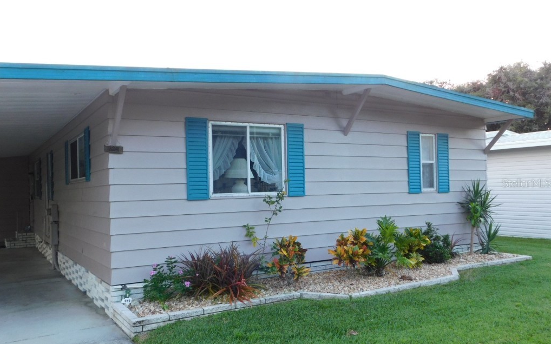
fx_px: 480
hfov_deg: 59.7
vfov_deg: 39.4
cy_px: 183
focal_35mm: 32
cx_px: 276
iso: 125
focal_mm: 5.3
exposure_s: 1/60
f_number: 3.2
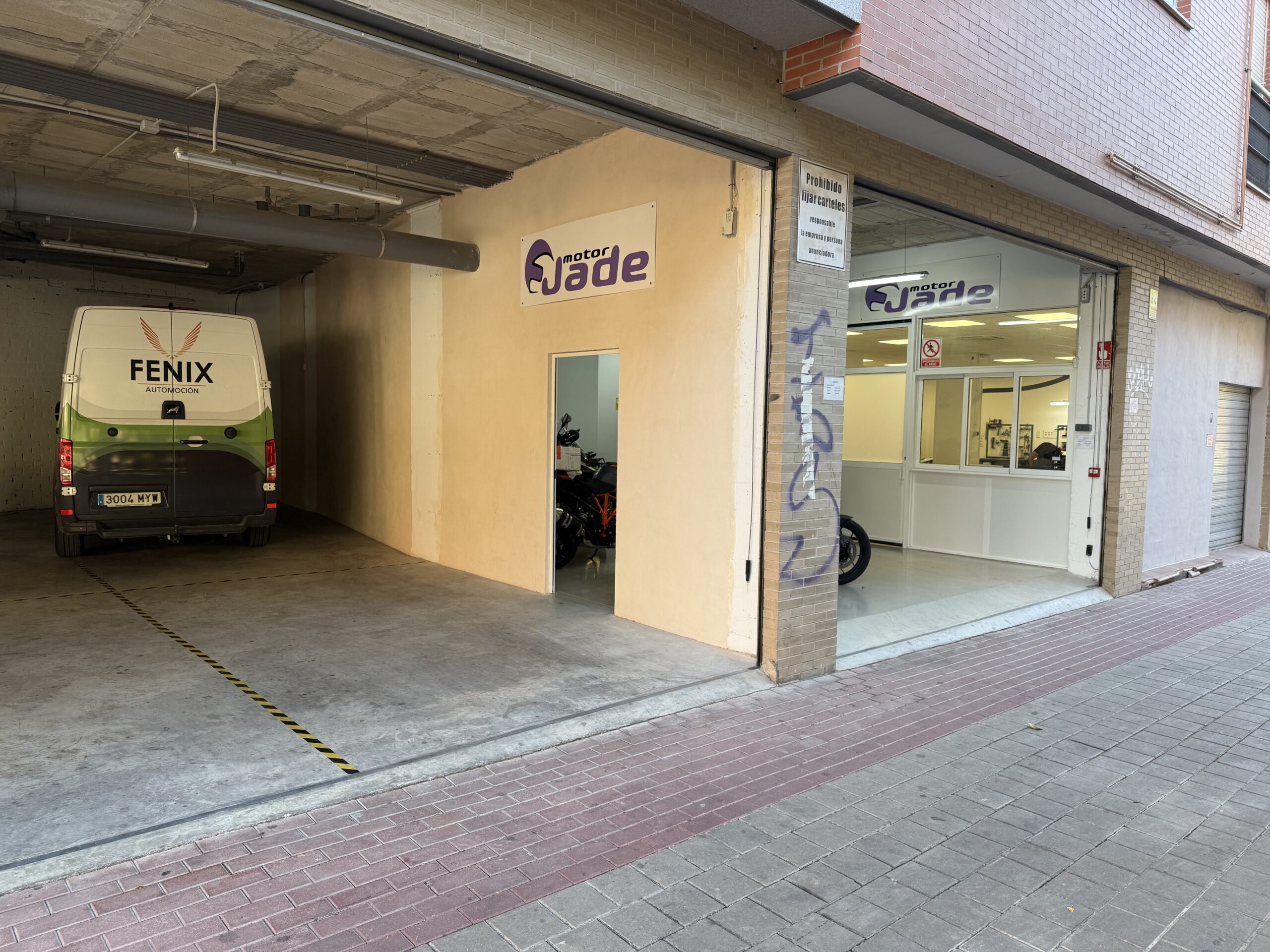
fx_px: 881
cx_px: 635
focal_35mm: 24
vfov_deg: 56.8
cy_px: 476
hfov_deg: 71.6
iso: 64
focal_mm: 6.76
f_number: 1.78
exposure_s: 1/121
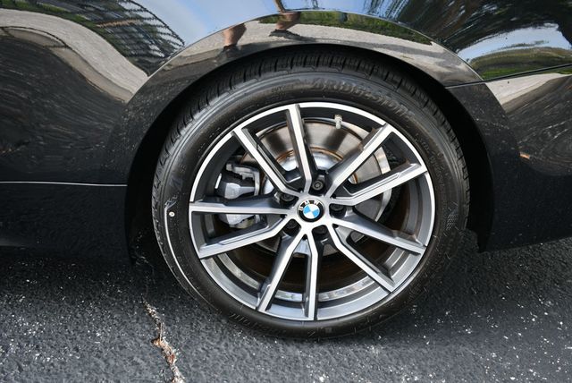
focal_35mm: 36
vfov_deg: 36.9
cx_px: 286
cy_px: 192
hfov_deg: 53.1
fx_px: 573
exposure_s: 1/60
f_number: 4
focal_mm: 18
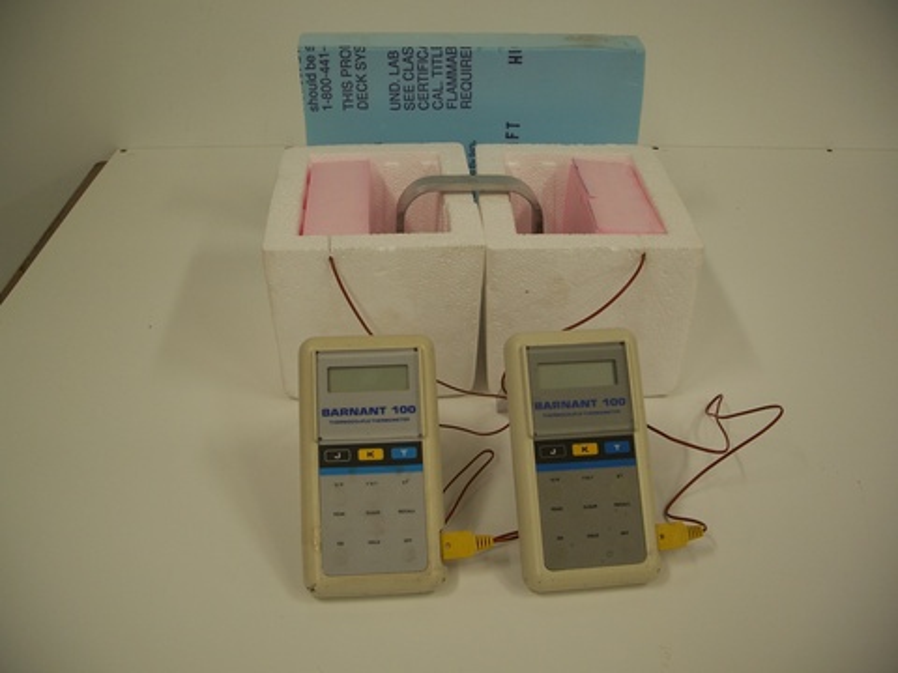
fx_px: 960
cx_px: 449
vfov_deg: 38.7
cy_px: 336
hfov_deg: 50.1
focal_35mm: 37
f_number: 2.8
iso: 64
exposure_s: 1/60
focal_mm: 7.8
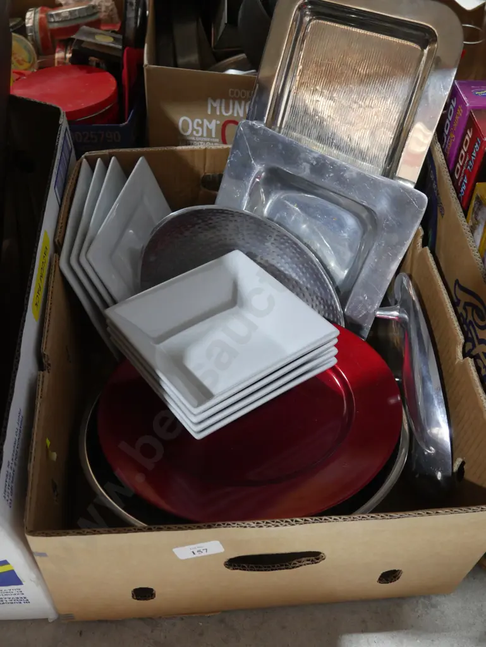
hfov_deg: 39.7
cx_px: 243
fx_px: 673
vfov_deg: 51.3
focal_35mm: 36
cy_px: 324
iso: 2000
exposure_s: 1/60
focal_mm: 18
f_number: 4
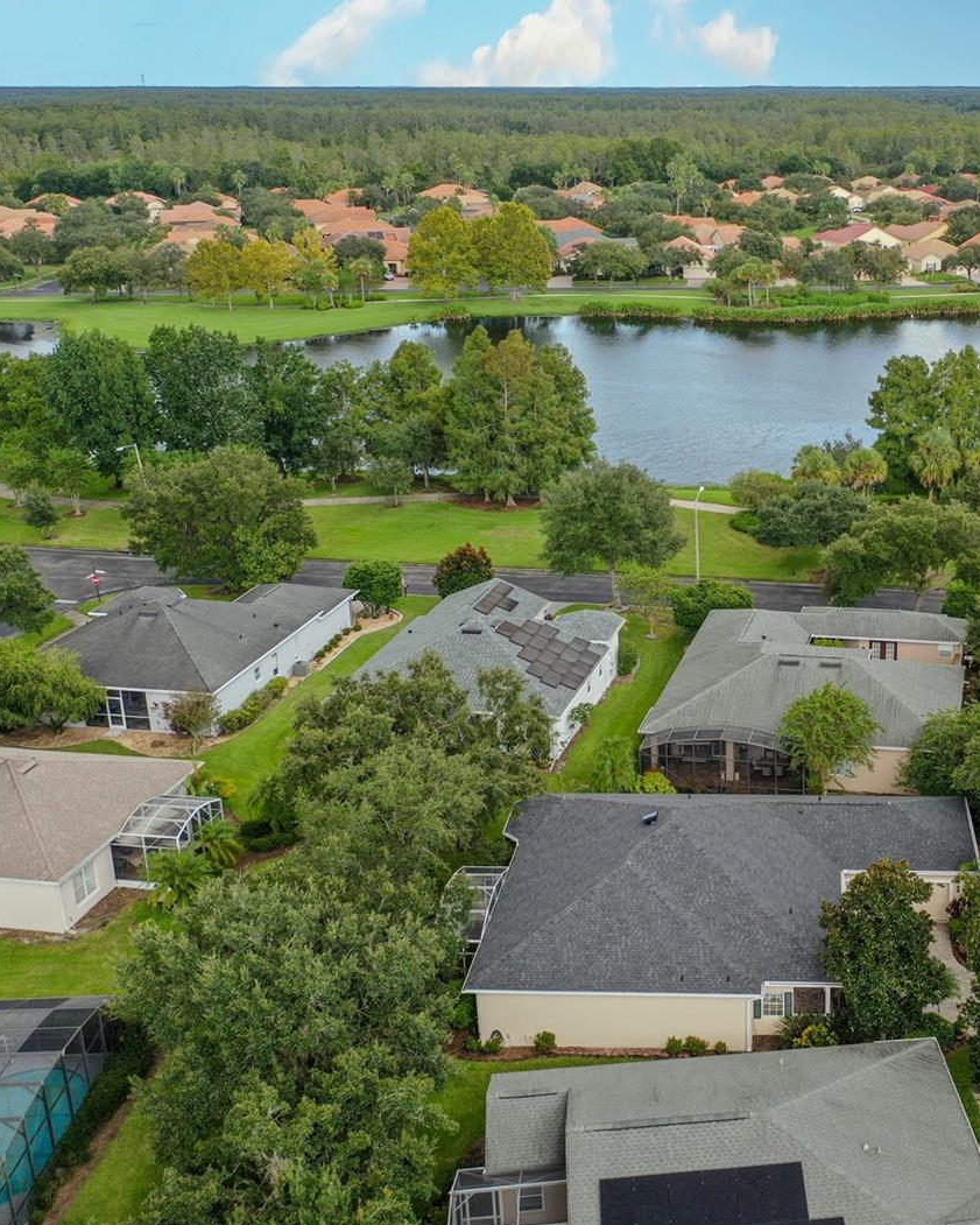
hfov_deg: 36.2
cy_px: 612
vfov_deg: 45.8
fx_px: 1450
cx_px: 770
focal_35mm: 40
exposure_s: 1/30
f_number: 2.8
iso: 100
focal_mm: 10.26
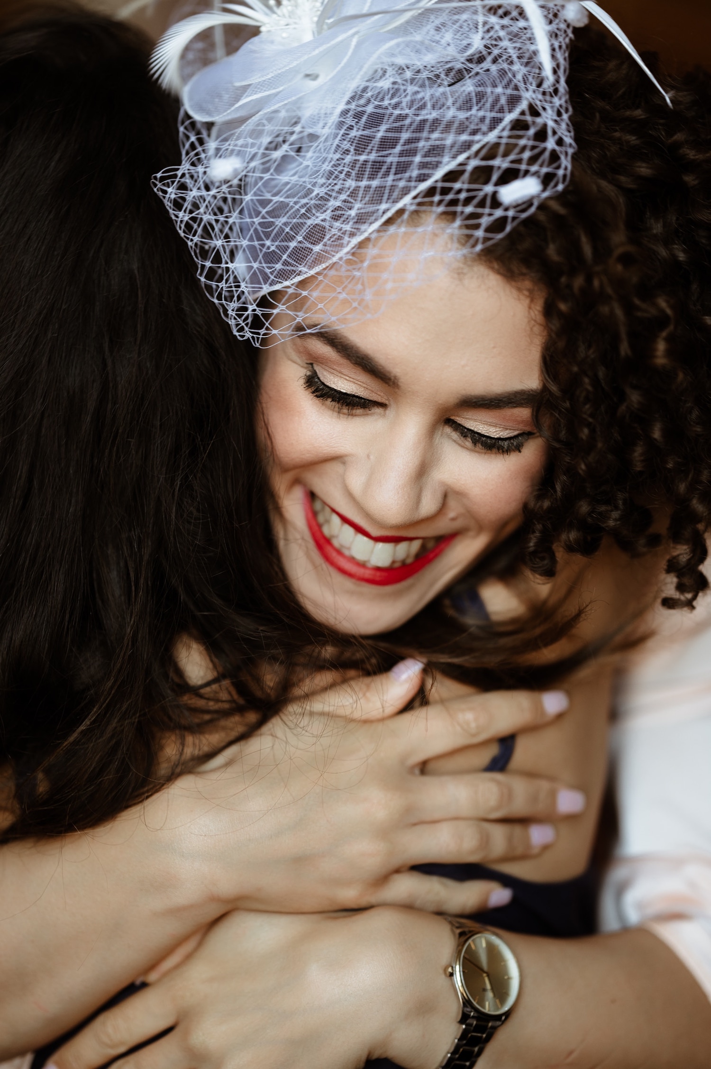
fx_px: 2522
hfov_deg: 16.0
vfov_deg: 23.9
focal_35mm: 85
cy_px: 534
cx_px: 356
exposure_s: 1/250
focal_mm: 85
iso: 500
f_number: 2
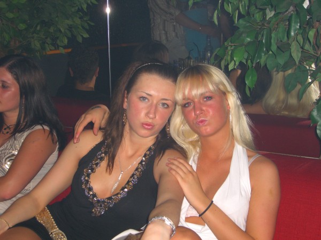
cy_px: 120
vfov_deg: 25.7
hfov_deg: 33.8
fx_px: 529
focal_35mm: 57
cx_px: 160
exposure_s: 1/60
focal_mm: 11.8
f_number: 3.6
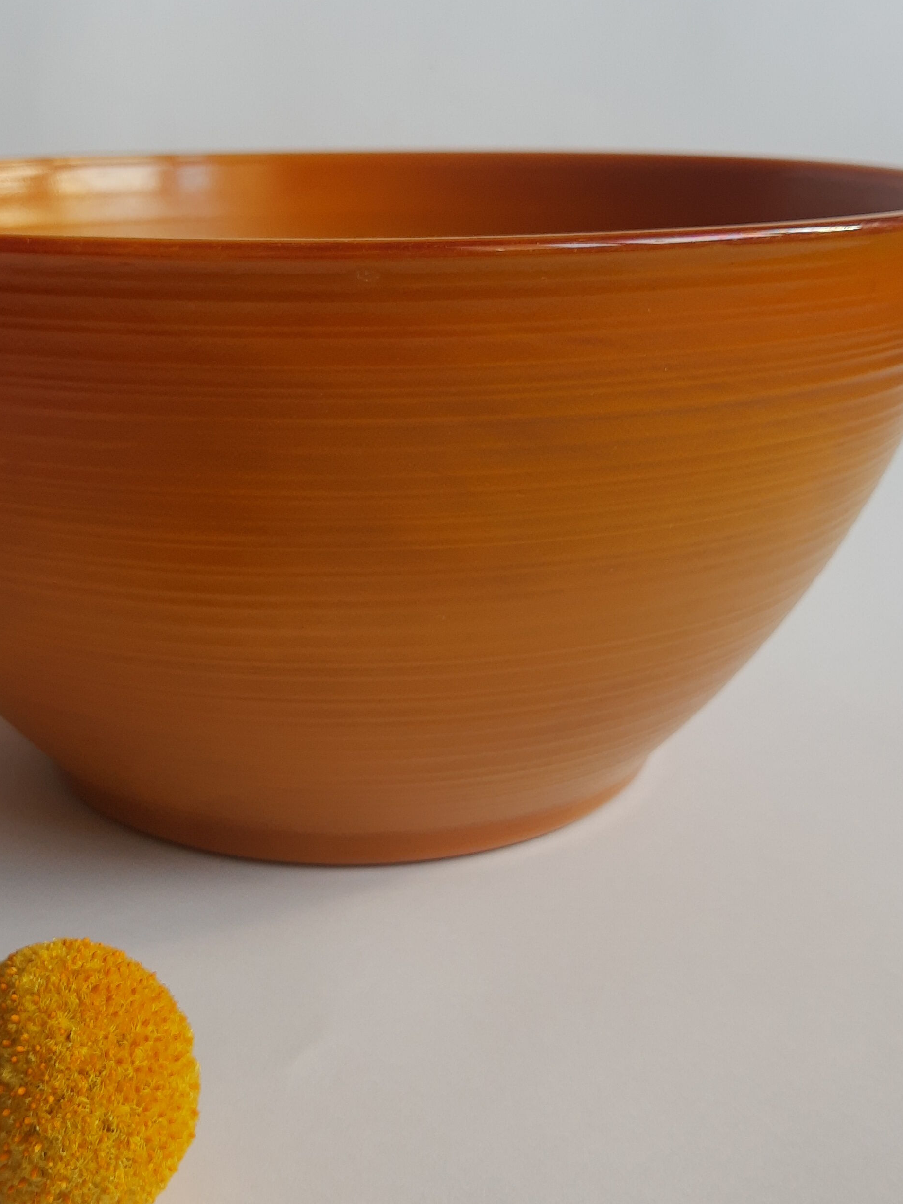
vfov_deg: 43.7
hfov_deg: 33.5
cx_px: 356
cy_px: 492
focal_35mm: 43
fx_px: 1496
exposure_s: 1/50
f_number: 1.8
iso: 47
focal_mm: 3.95
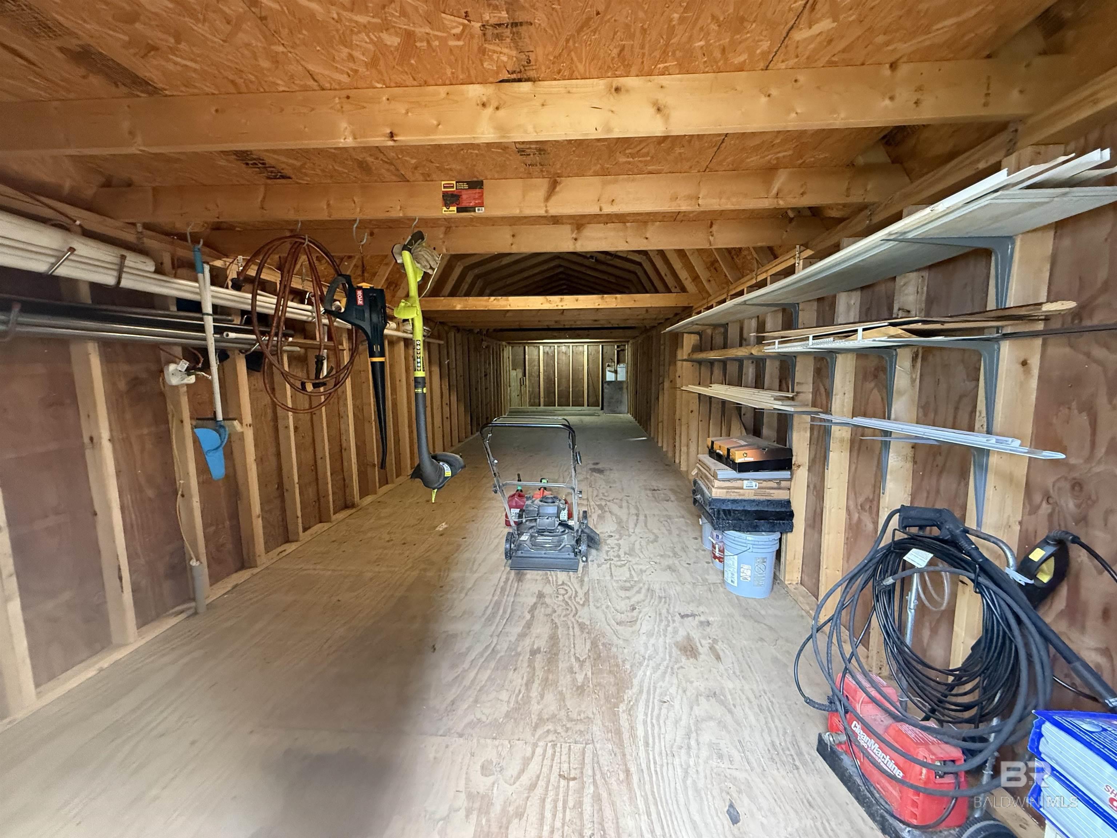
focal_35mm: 14
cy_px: 419
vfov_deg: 85.7
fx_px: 452
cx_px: 558
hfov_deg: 102.1
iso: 640
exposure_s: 1/60
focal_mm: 2.22
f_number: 2.2
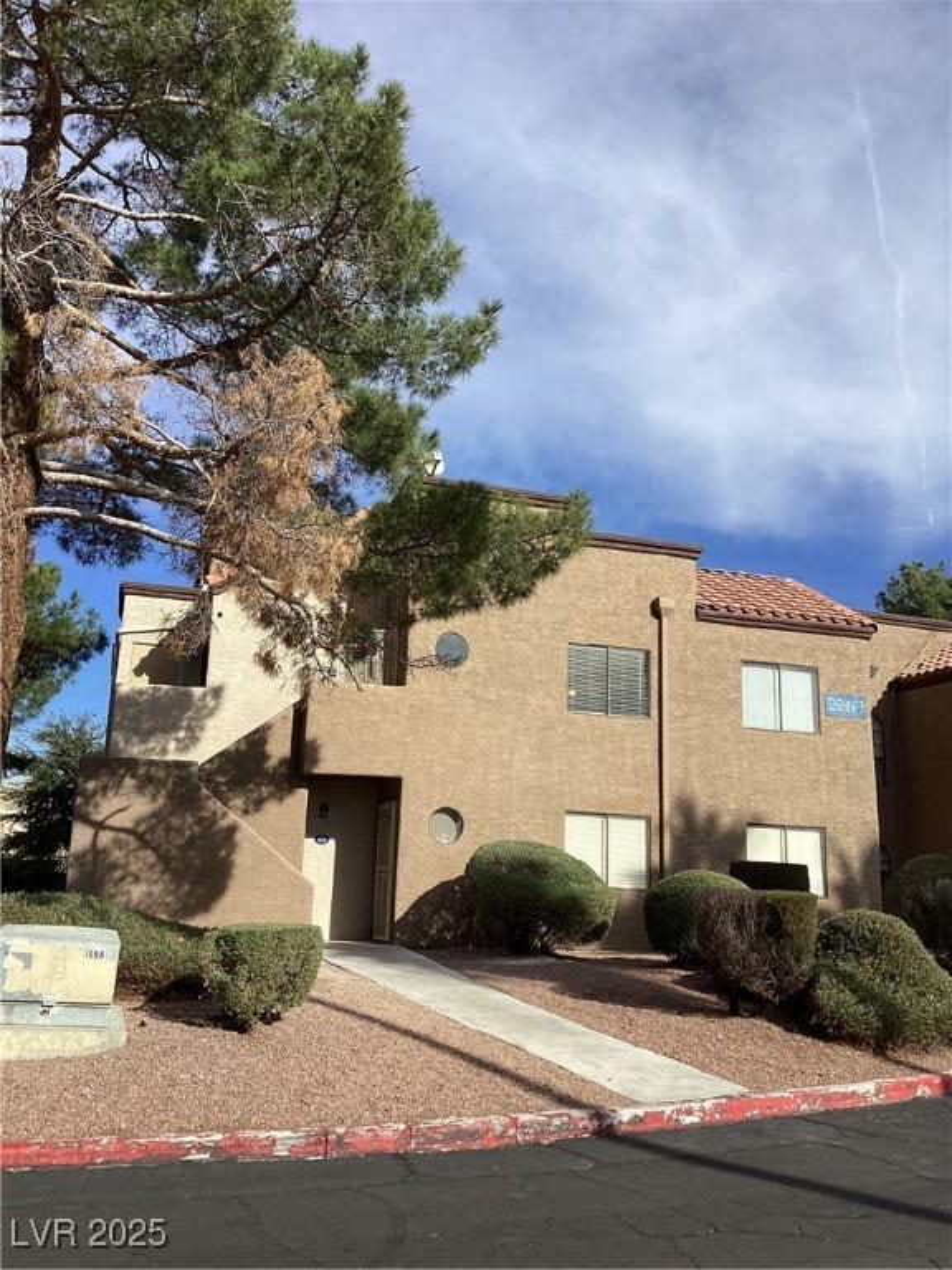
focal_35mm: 31
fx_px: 1137
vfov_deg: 58.4
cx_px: 476
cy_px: 635
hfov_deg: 45.4
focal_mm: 3.3
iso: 25
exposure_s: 1/1508
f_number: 2.4
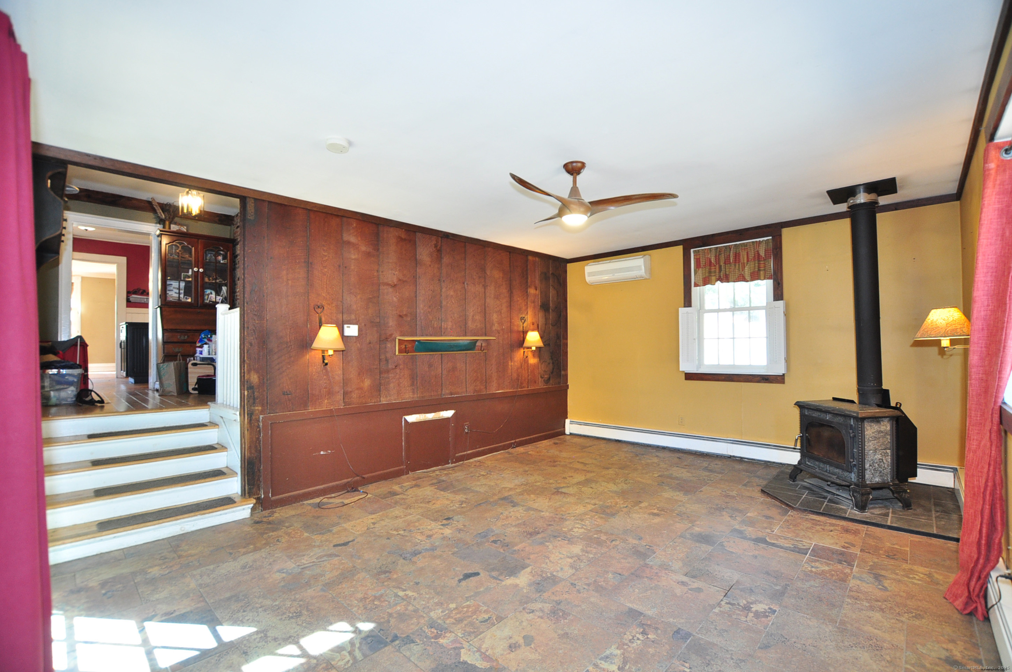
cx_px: 506
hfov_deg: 100.5
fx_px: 421
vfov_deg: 77.2
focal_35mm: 15
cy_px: 336
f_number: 4.5
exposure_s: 1/20
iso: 500
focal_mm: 10
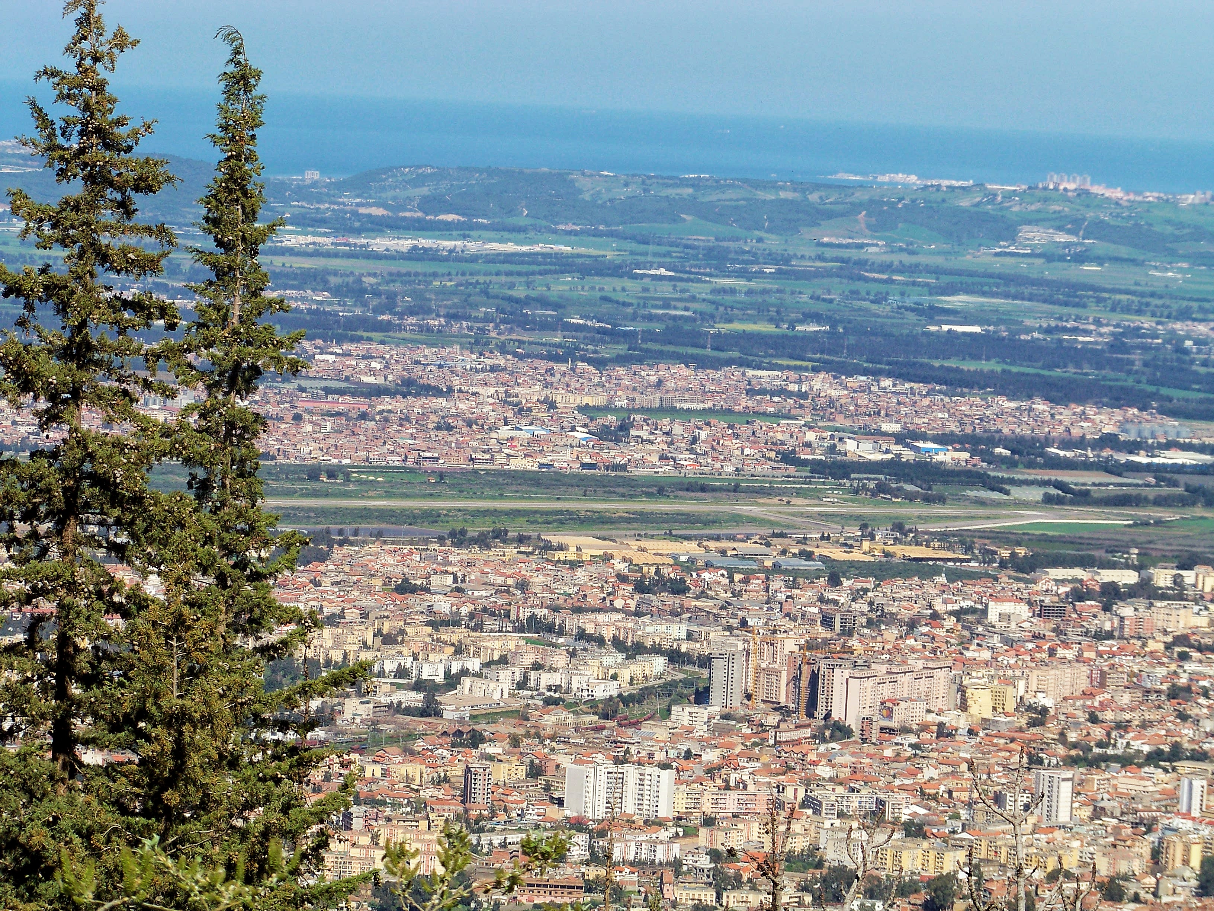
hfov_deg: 10.7
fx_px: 6453
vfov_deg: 8.1
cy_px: 456
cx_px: 607
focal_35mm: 184
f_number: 5
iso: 69
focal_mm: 29.3
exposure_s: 1/640
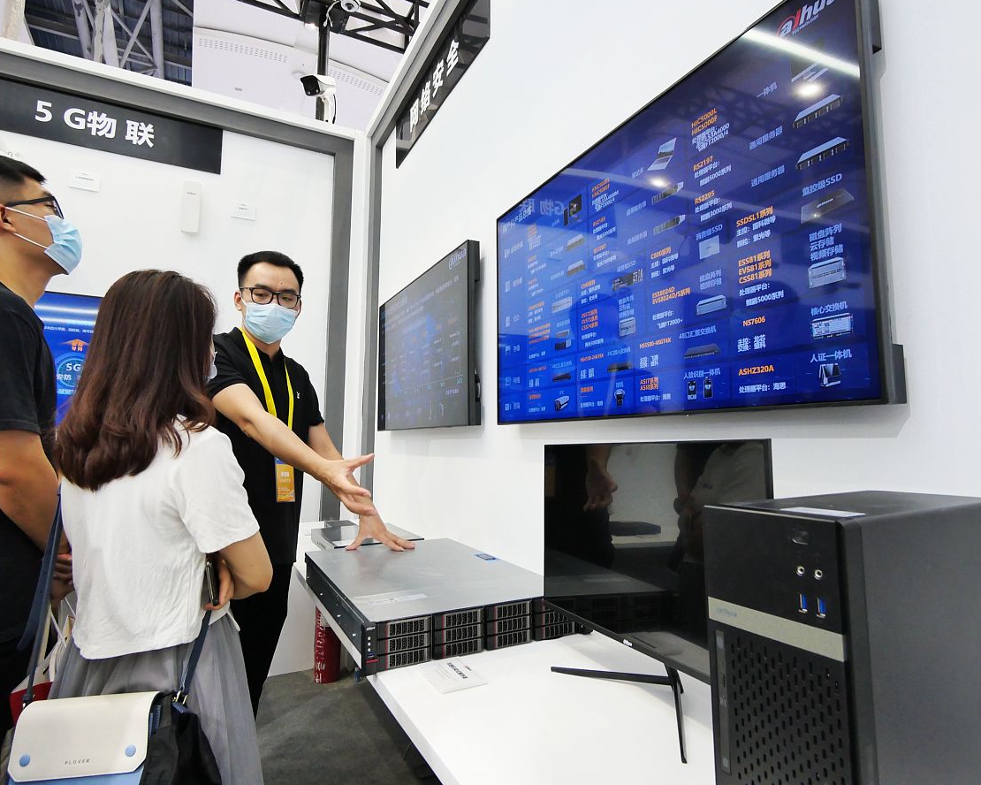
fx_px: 552
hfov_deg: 83.3
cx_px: 490
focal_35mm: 19
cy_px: 392
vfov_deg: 70.9
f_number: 5.6
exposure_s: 1/60
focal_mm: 9
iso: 1600
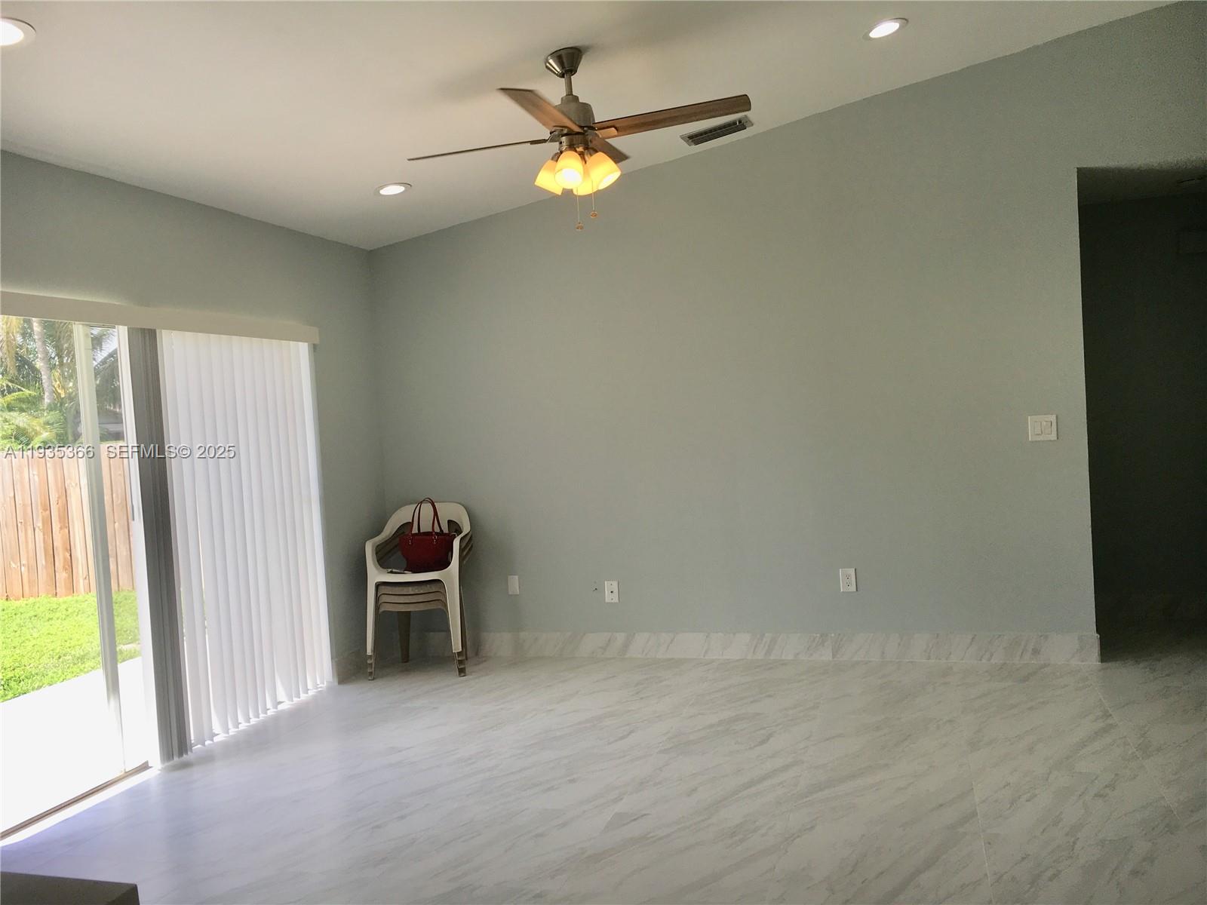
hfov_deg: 61.7
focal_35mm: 29
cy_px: 452
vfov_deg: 48.2
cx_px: 604
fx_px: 1011
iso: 25
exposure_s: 1/400
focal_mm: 4.15
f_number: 2.2
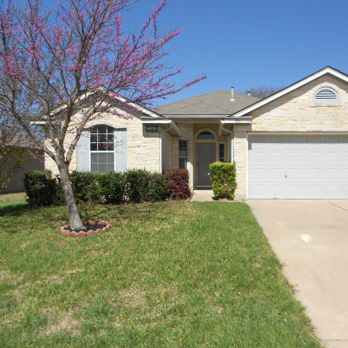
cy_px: 174
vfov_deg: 52.5
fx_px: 353
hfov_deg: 52.3
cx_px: 204
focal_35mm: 31
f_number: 3.2
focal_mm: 4.6
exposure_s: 1/1250
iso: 80
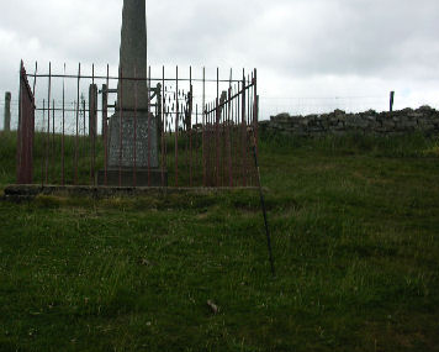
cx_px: 141
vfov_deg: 31.3
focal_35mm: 48
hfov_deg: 38.3
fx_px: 624
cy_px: 132
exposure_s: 1/44.8
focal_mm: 5.8
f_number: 8.5
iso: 50
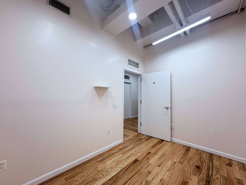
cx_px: 123
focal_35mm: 14
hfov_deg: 102.1
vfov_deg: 85.7
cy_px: 92
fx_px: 99
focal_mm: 2.22
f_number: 2.2
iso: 80
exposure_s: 1/120
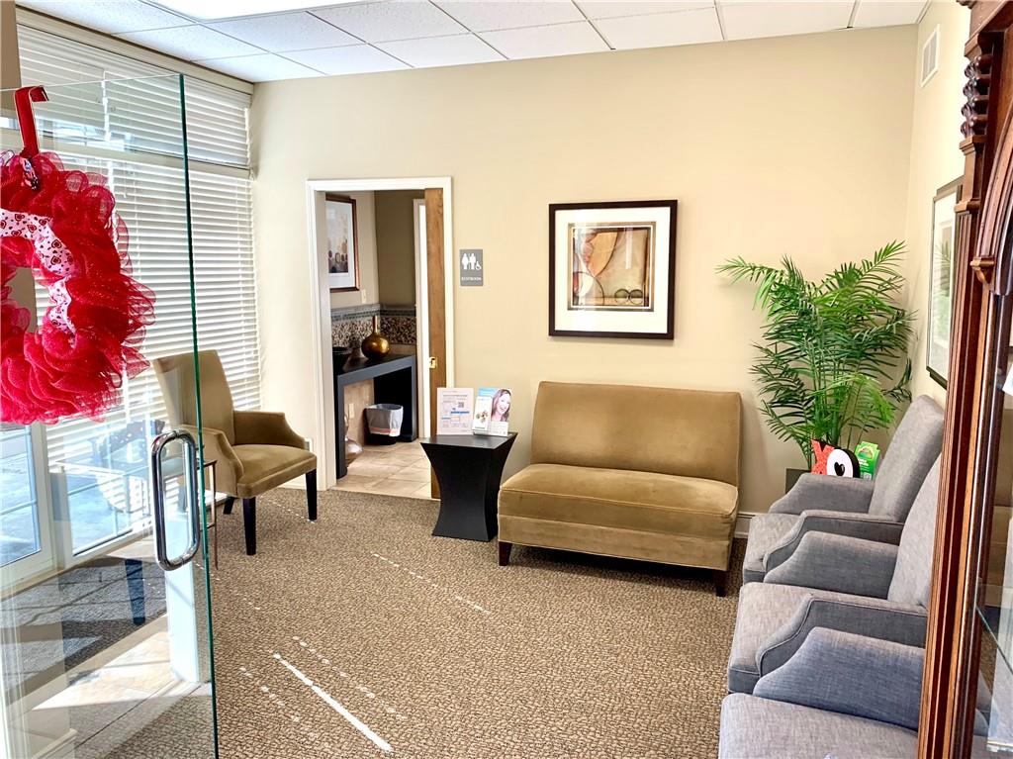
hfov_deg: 67.3
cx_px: 506
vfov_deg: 53.0
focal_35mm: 26
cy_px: 380
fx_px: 761
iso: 50
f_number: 1.8
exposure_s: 1/120
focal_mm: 4.25
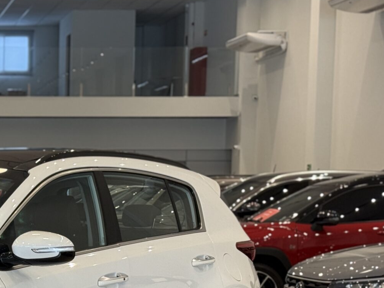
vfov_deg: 11.9
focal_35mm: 123
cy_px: 309
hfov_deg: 15.4
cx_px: -93
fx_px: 1364
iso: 80
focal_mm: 6.76
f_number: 1.78
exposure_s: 1/60
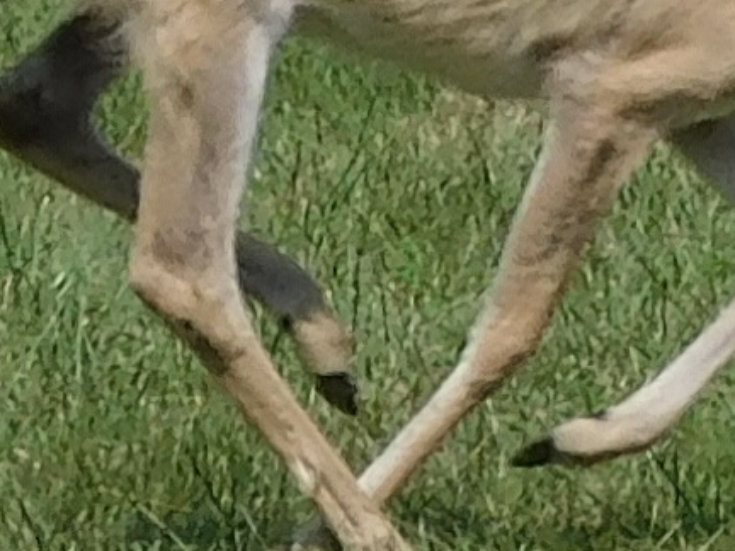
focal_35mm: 389
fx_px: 8260
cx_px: 578
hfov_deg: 5.1
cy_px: -110
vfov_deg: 3.8
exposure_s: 1/800
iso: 125
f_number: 5
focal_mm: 24.2
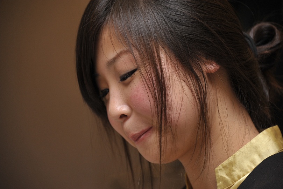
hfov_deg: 9.0
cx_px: 142
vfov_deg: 6.0
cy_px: 94
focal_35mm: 230
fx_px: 1808
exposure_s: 1/80
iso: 1000
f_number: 6.3
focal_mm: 230
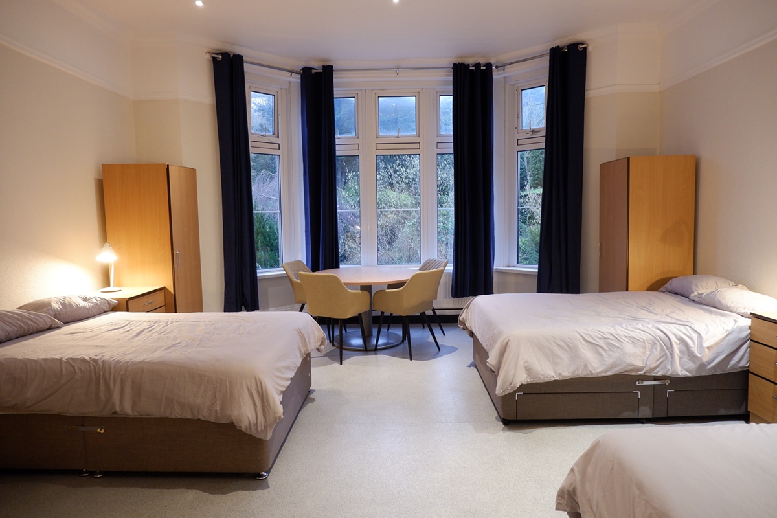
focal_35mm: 23
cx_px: 388
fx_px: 496
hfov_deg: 76.1
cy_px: 259
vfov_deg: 55.1
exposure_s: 1/25
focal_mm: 15
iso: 1250
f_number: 3.5
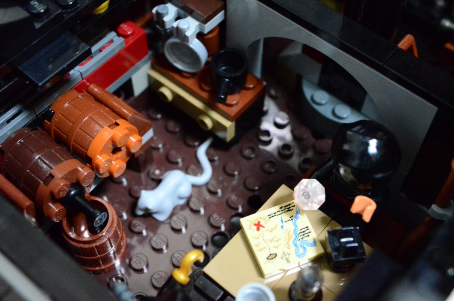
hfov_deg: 46.5
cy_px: 150
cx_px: 227
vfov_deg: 31.8
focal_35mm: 42
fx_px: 529
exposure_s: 1/25
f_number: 6.3
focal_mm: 28
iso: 6400
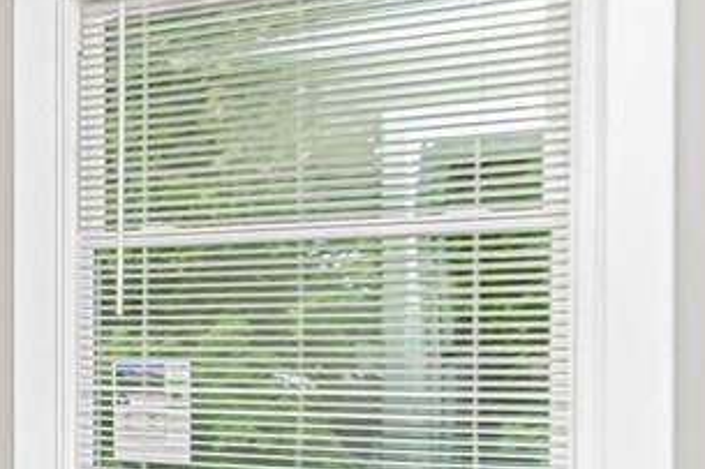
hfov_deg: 20.2
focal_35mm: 63
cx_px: -631
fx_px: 1233
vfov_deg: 21.3
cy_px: 364
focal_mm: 10
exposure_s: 1/60
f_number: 10
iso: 3200
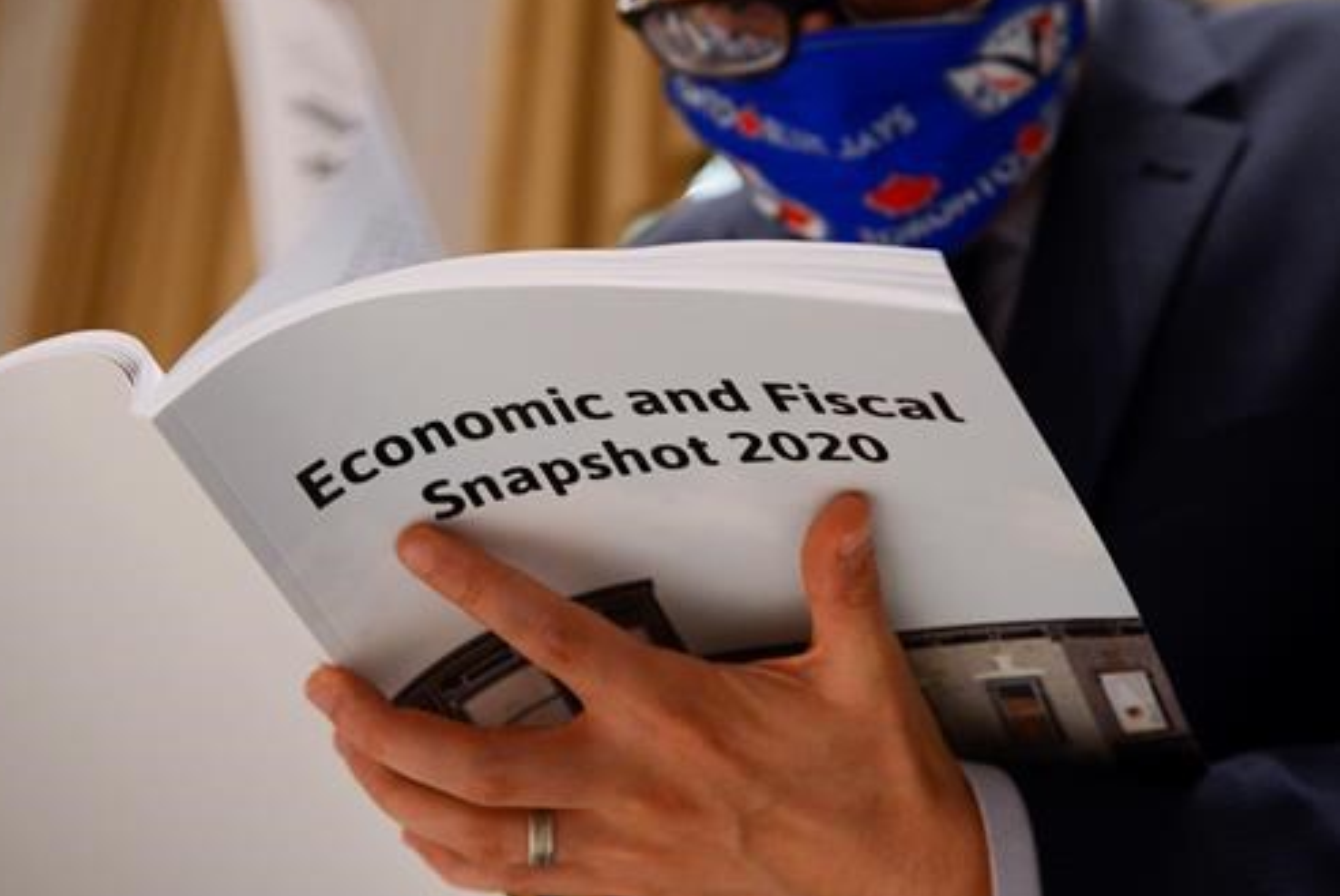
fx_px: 2459
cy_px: 398
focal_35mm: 66
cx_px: 673
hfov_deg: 30.5
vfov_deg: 20.6
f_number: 4
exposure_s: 1/125
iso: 3200
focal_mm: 50
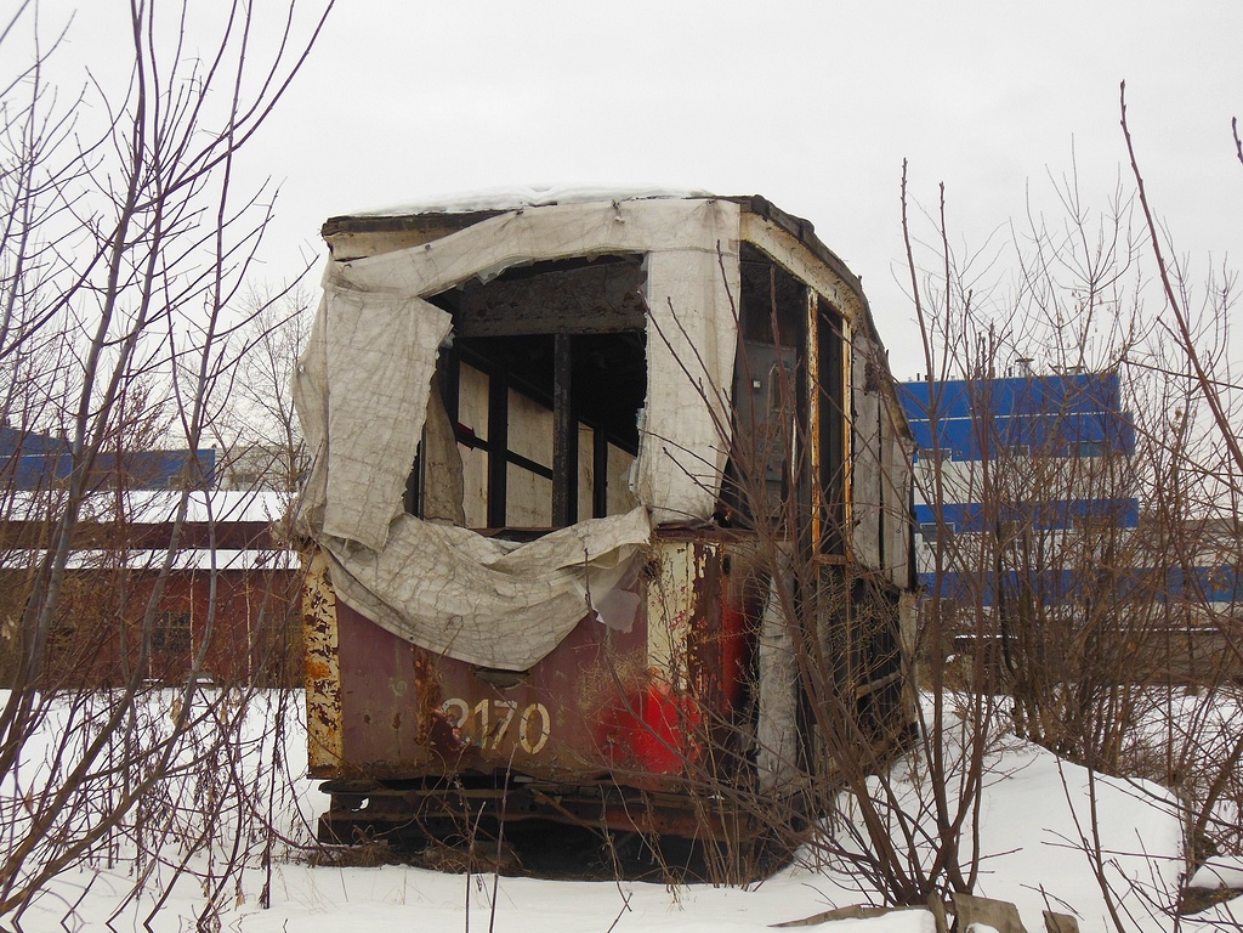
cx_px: 622
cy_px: 466
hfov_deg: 49.0
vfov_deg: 37.7
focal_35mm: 38
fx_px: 1365
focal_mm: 6.8
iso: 125
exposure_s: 1/400
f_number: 3.6
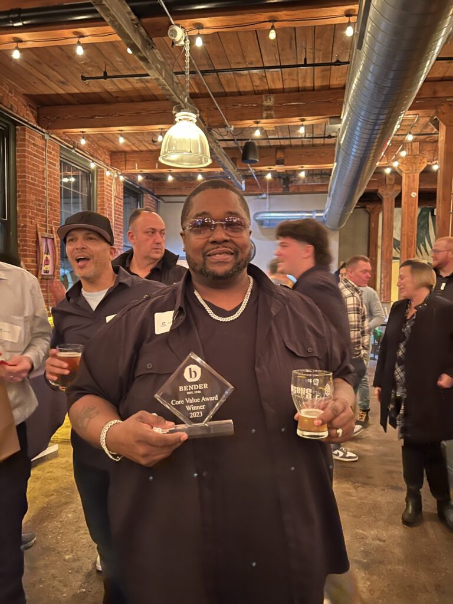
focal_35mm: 26
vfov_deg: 67.3
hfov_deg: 53.1
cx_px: 226
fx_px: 454
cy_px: 302
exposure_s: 1/15
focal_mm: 5.7
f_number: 1.5
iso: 1250
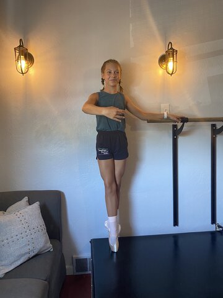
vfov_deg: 67.3
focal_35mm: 26
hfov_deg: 53.1
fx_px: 223
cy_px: 149
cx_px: 112
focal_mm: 4.25
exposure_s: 1/60
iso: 160
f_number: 1.8
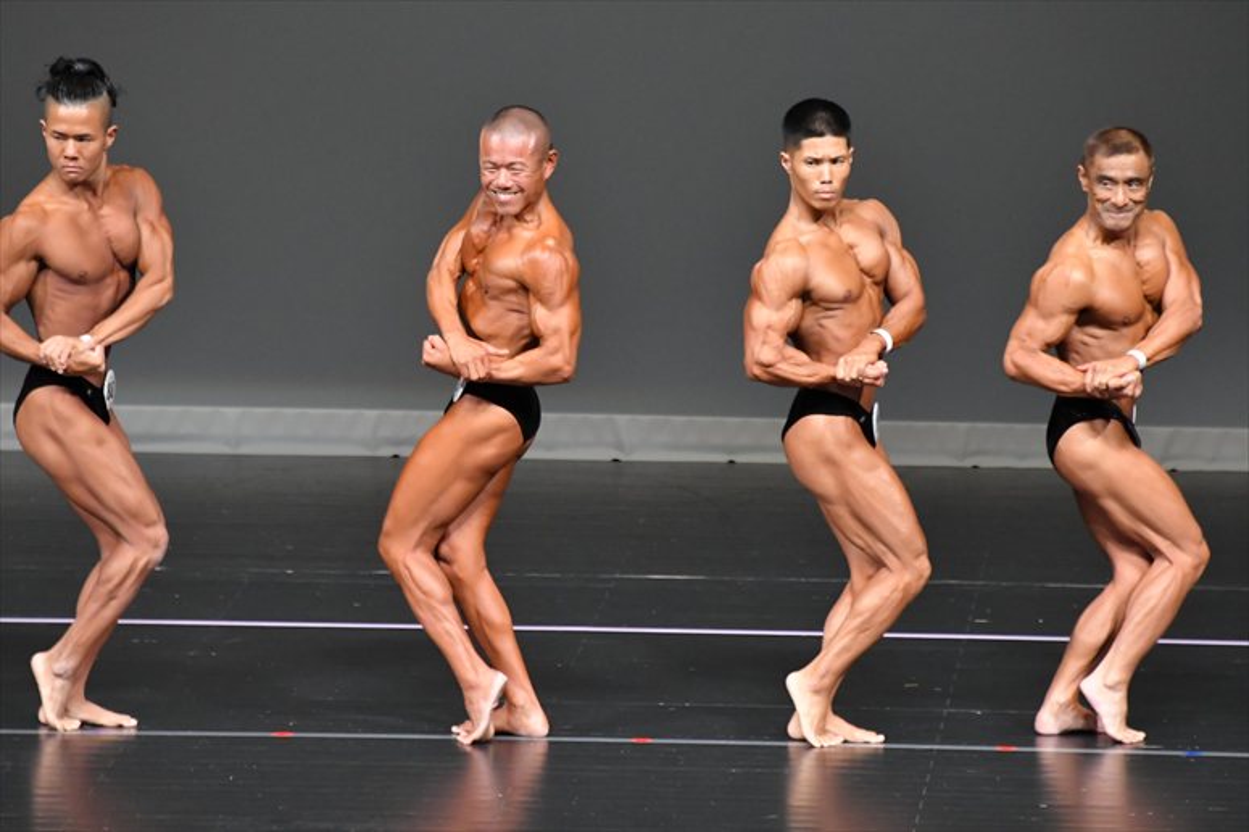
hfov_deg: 6.0
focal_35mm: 345
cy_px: 416
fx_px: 11964
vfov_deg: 4.0
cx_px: 624
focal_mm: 230
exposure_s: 1/400
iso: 5000
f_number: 5.6
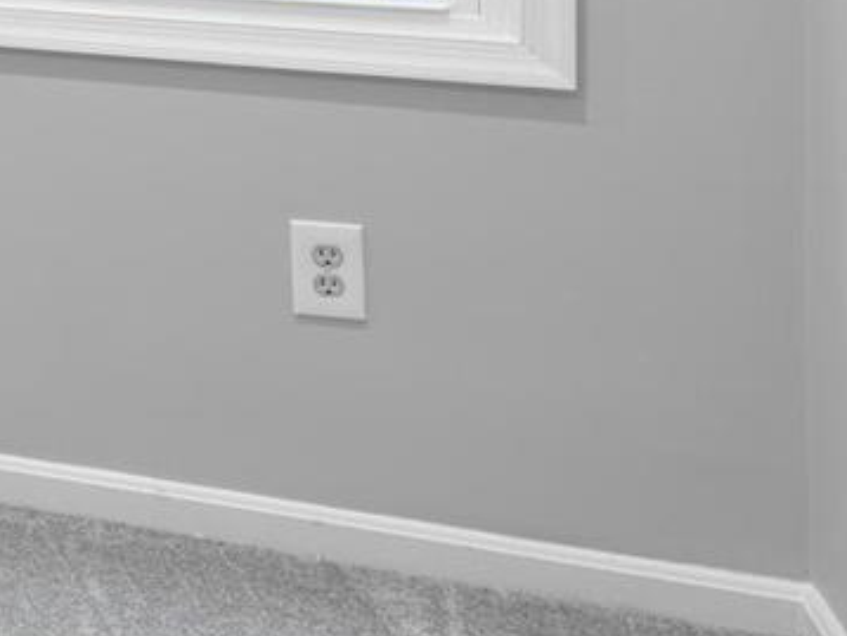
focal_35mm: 88
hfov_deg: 15.4
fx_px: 2155
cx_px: -1046
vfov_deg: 15.6
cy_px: -292
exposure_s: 1/640
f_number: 8
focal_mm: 16
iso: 200
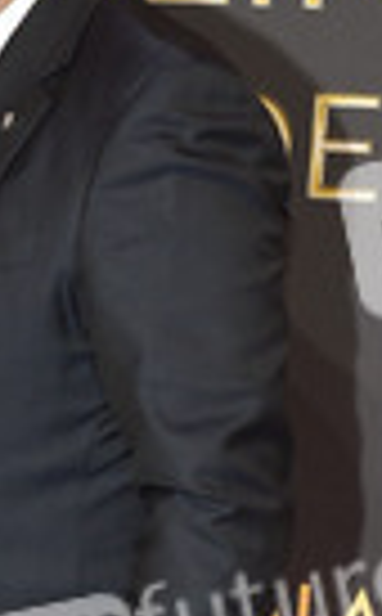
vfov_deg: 12.8
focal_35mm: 164
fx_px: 2746
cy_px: 436
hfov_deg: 7.8
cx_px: -198
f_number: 6.3
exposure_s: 1/250
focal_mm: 55
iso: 1250
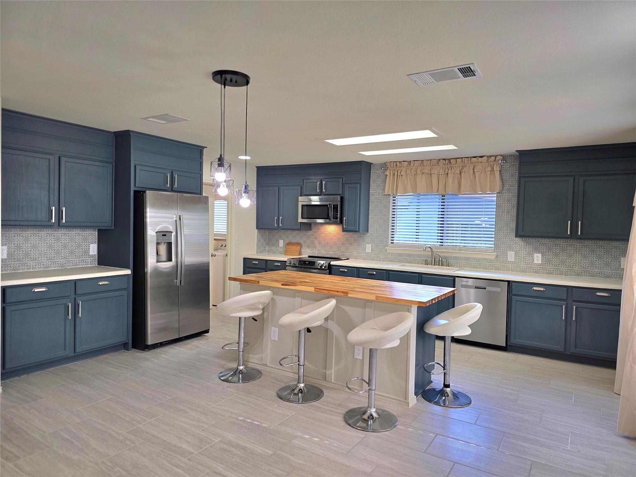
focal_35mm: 23
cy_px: 238
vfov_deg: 58.9
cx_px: 318
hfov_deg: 73.9
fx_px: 423
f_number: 1.7
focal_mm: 6.3
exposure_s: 1/120
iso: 125
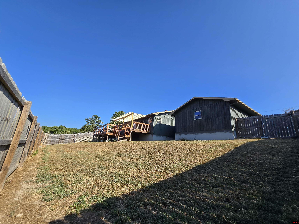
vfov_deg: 89.9
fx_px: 112
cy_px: 112
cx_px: 150
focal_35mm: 13
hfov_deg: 106.2
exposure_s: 1/1641
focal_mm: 2.2
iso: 50
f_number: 2.2
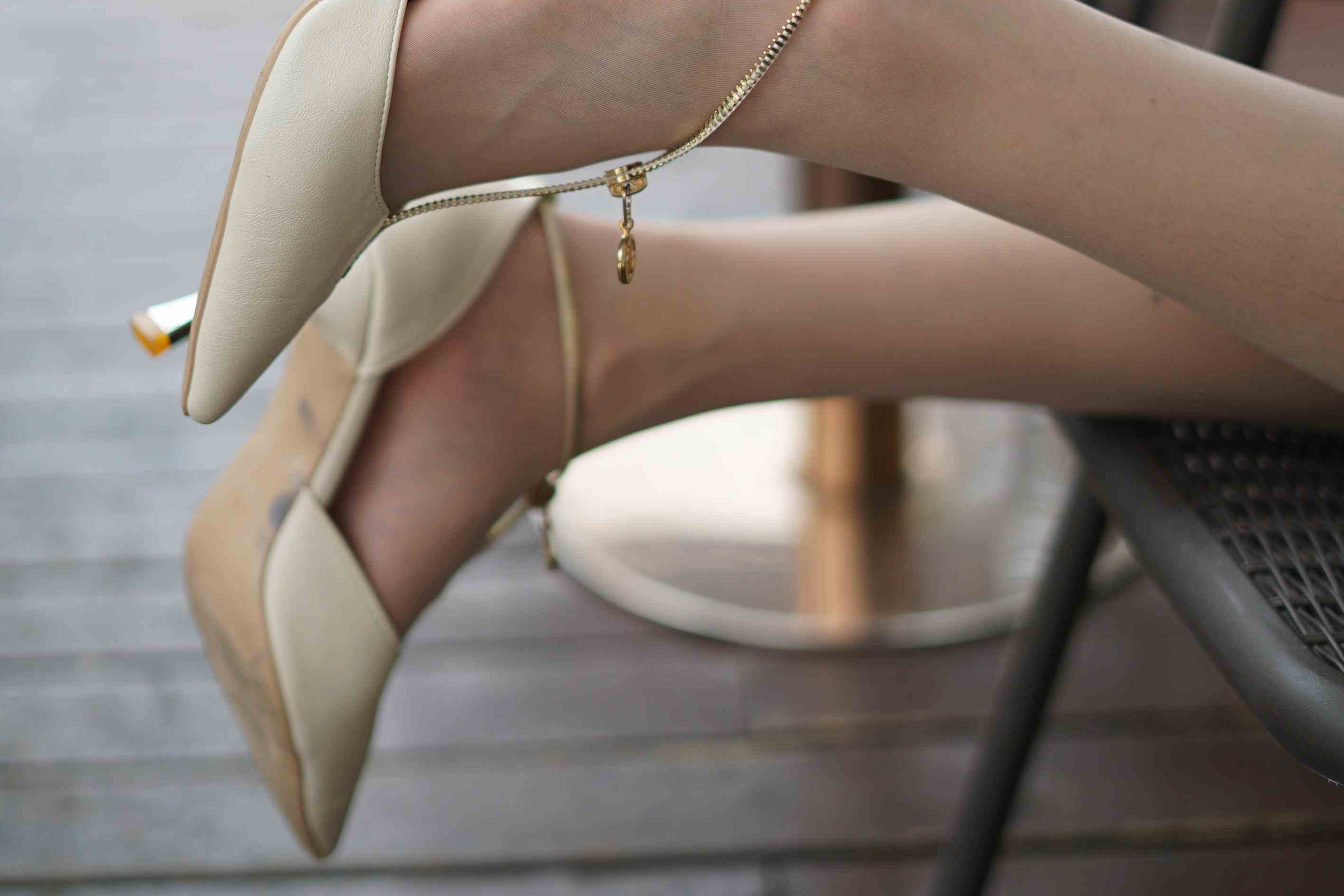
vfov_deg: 18.1
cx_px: 672
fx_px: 2800
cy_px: 213
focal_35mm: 75
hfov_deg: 27.0
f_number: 1.8
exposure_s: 1/2500
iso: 200
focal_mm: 50
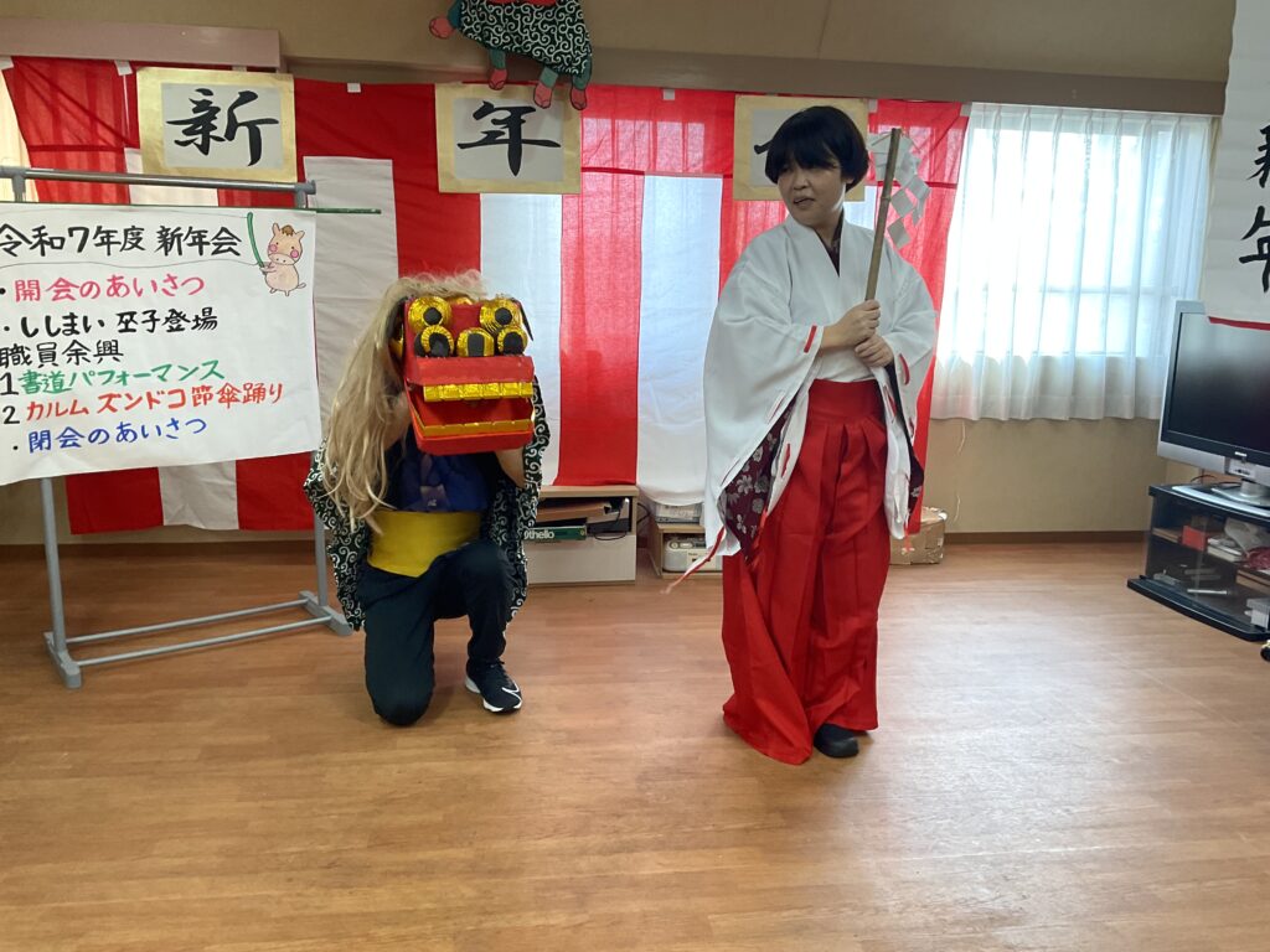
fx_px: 1064
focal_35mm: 29
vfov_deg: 48.2
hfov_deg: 61.7
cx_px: 635
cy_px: 476
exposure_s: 1/60
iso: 40
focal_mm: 3
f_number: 1.8
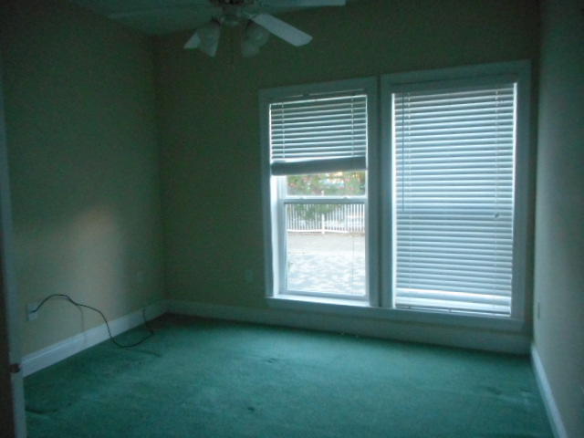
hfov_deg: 69.4
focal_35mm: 25
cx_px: 292
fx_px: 422
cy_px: 219
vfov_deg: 54.9
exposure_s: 1/50
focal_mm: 4.5
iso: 800
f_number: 3.7
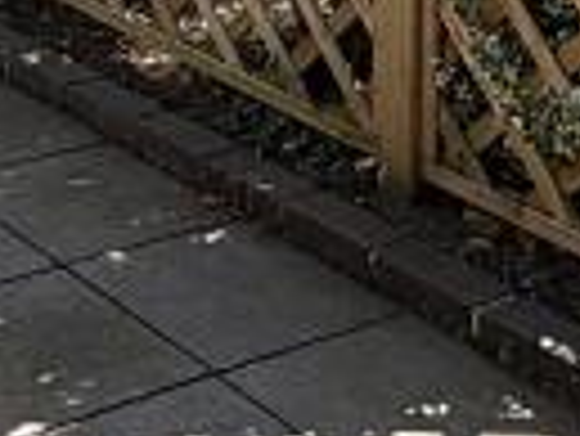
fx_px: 1862
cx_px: -40
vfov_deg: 11.3
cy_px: -584
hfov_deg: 17.2
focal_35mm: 111
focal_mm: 2.22
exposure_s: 1/1370
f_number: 2.2
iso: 64
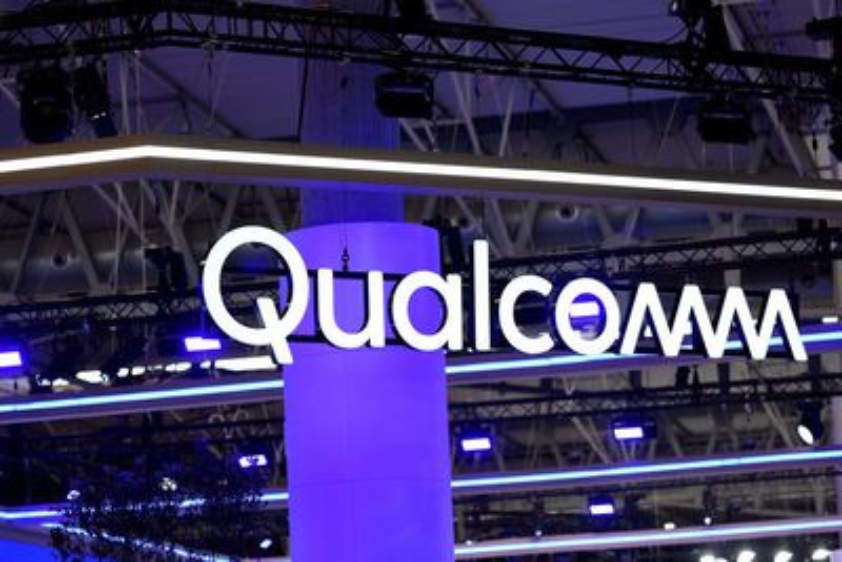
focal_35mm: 122
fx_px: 2854
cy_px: 281
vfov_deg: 11.2
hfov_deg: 16.8
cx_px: 421
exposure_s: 1/320
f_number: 2.8
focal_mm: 122
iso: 800
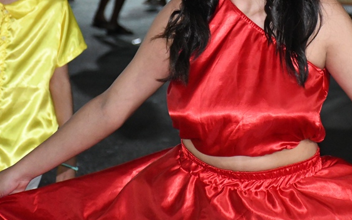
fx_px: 1995
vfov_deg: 6.3
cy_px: 16
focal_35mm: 208
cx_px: 267
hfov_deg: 10.1
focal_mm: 75
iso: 6400
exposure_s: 1/100
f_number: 5
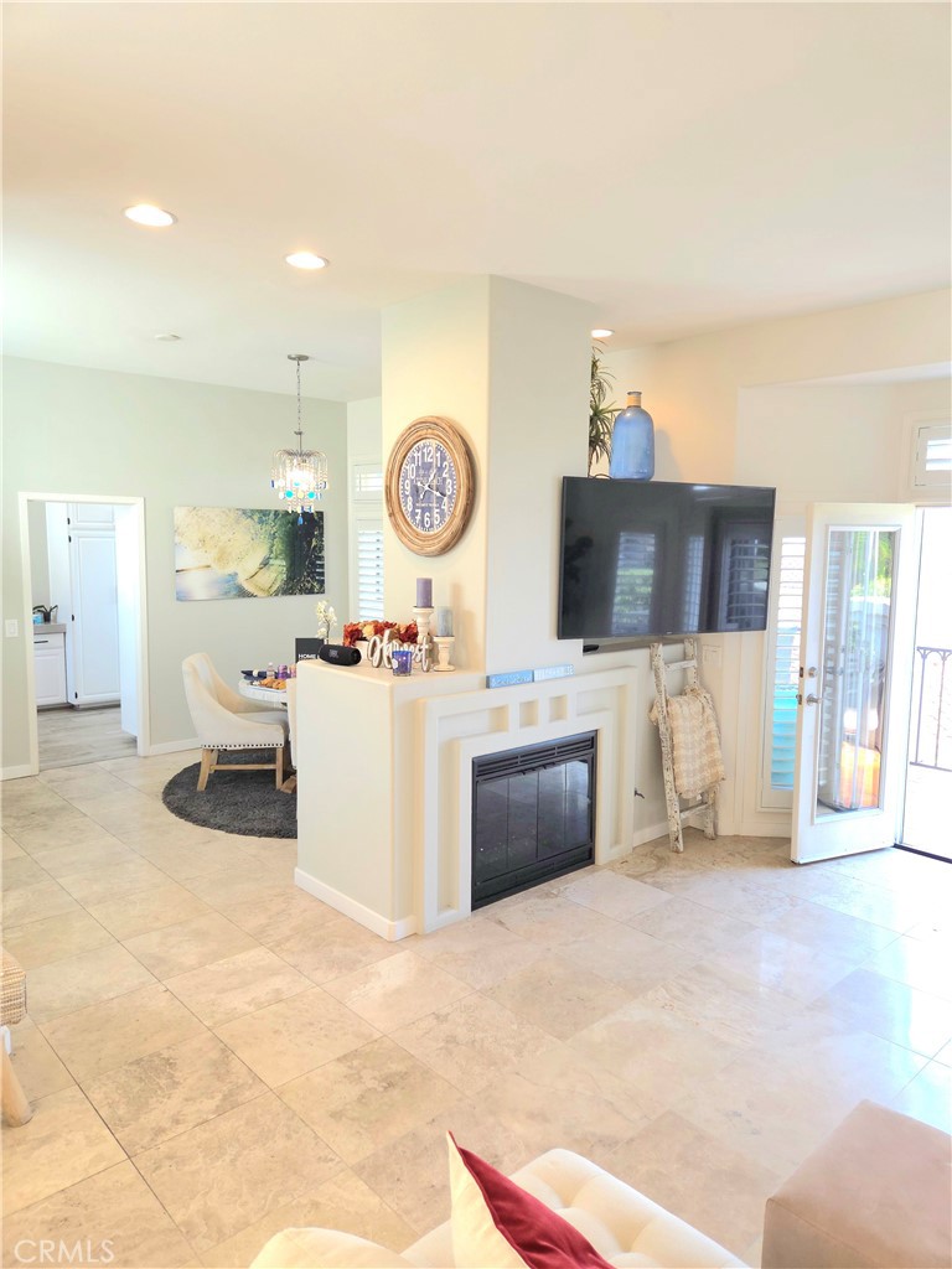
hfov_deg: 58.9
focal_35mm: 23
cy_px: 634
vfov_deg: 73.9
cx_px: 476
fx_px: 843
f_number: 1.8
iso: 80
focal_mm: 5.4
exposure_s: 1/60.2
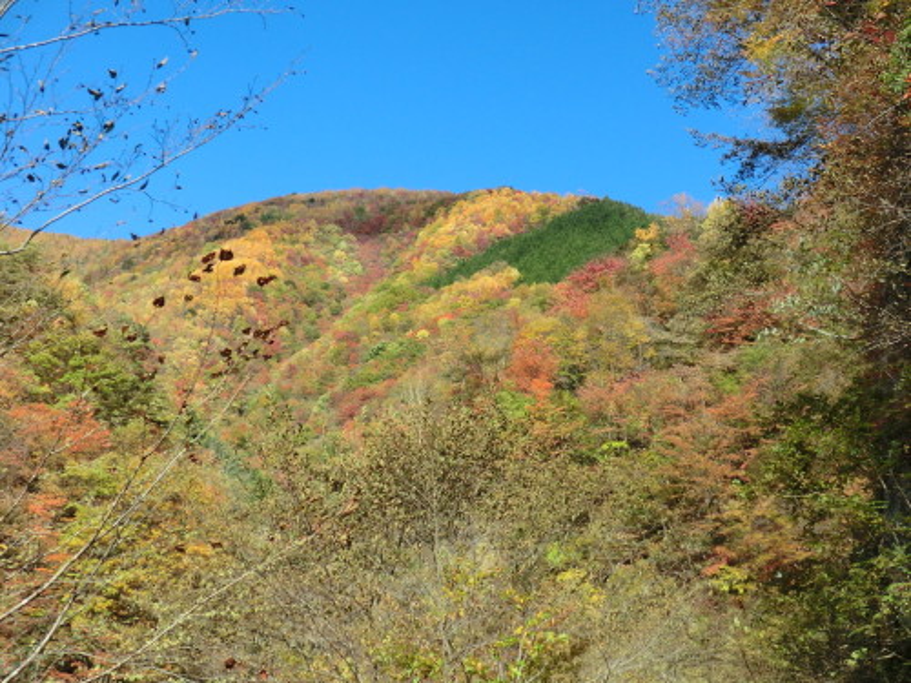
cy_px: 342
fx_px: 1158
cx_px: 456
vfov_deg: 32.9
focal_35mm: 44
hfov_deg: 42.9
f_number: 3.4
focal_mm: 7.9
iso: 100
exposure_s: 1/640
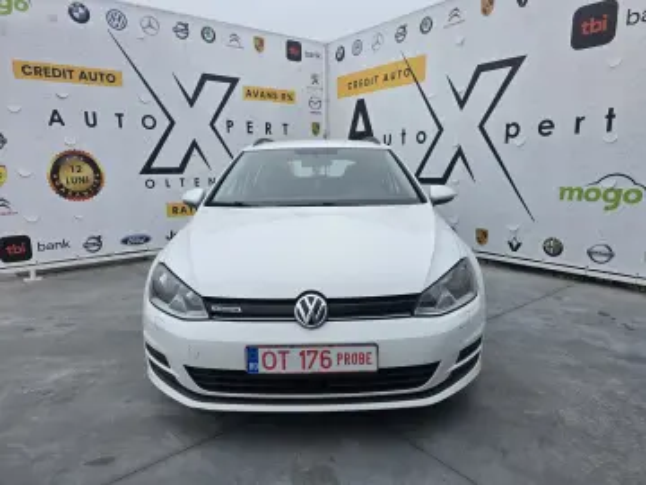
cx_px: 323
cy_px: 242
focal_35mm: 23
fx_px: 429
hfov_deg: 73.9
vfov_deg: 58.9
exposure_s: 1/2782
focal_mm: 6.3
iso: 80
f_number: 1.7
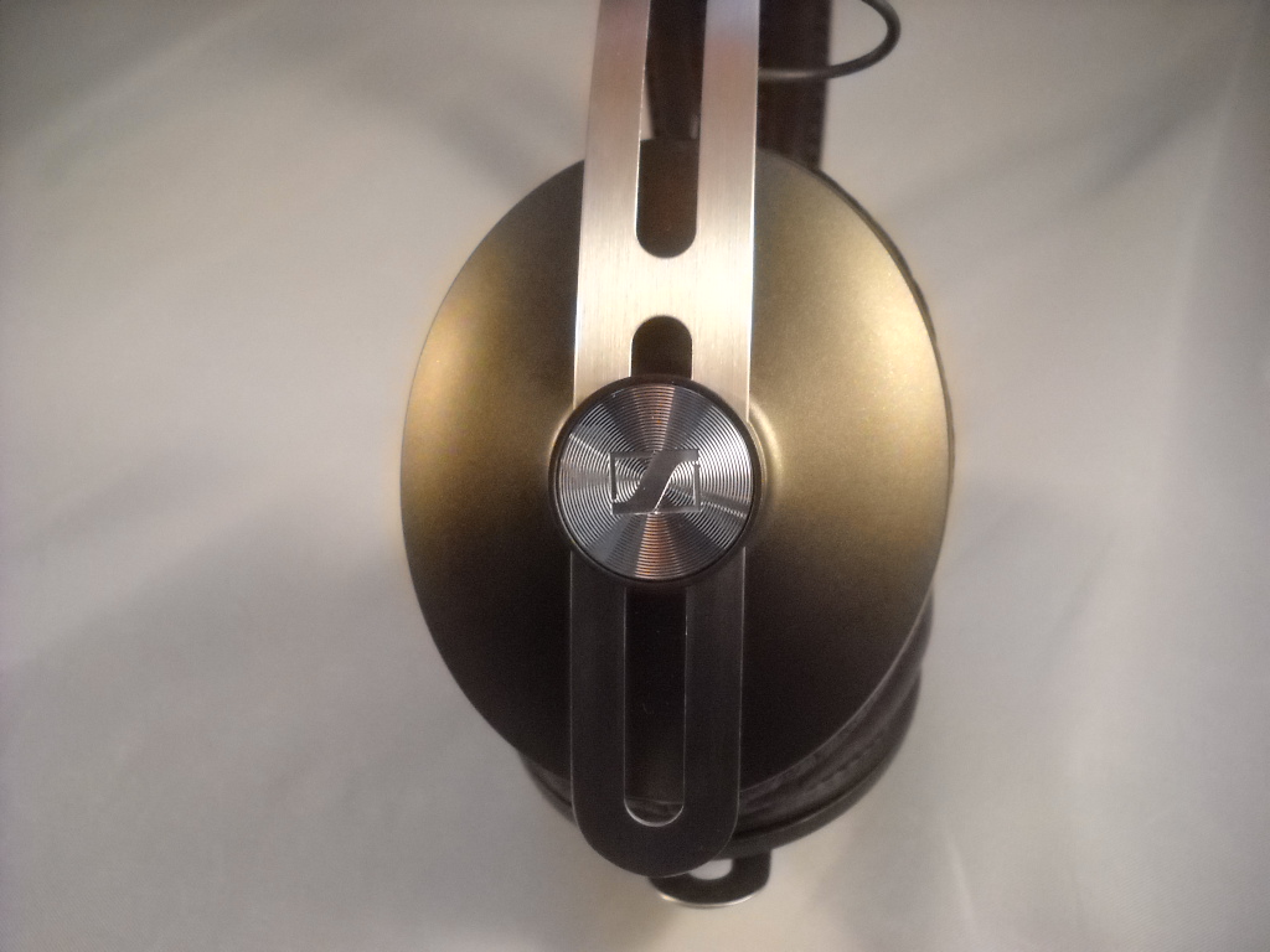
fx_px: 1504
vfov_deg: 35.1
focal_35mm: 41
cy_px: 476
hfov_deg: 45.8
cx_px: 635
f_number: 3.1
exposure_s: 1/91
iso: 800
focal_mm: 6.72
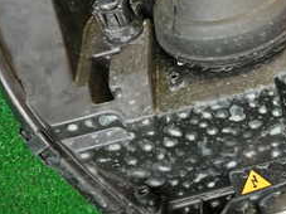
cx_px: 309
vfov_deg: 22.2
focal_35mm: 66
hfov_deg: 27.1
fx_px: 545
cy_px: 116
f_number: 2
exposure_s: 1/60
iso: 200
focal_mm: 4.5
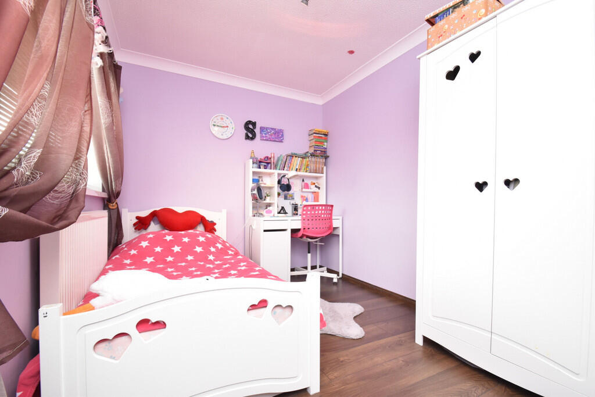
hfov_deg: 100.4
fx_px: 248
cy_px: 198
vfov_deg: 77.3
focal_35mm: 15
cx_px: 298
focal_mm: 10
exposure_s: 1/60
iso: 1100
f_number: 8
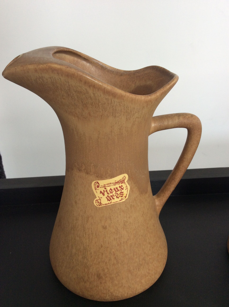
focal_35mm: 32
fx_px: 283
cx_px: 114
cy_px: 154
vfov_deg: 56.9
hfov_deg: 44.1
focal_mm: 3.3
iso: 32
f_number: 2.4
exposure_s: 1/50
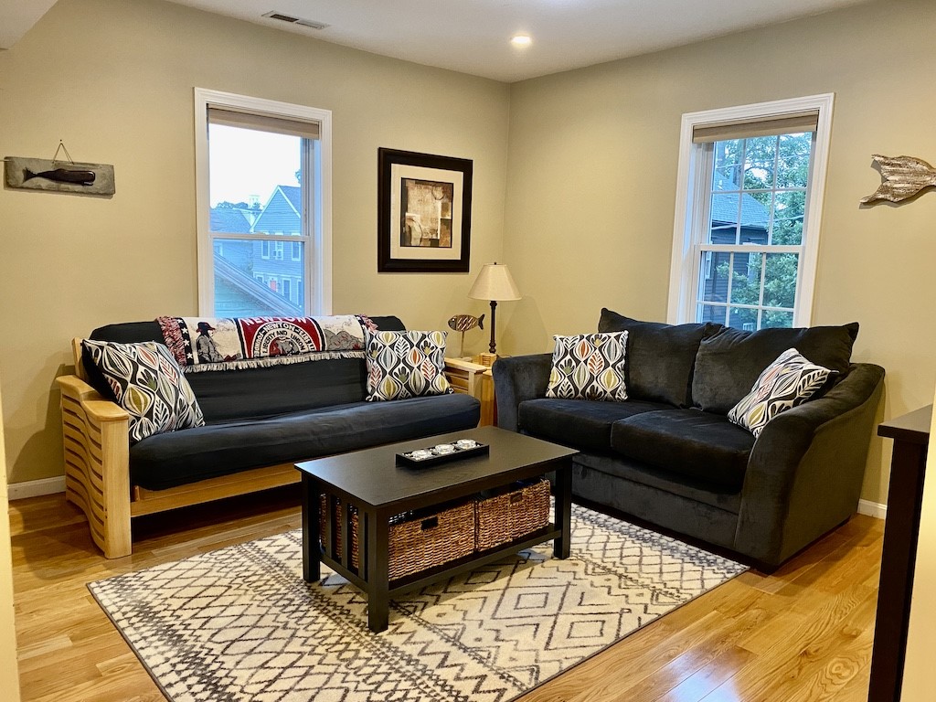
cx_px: 468
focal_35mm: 26
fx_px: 703
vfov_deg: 53.1
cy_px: 351
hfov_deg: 67.3
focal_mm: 4.25
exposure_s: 1/59
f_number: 1.8
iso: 250
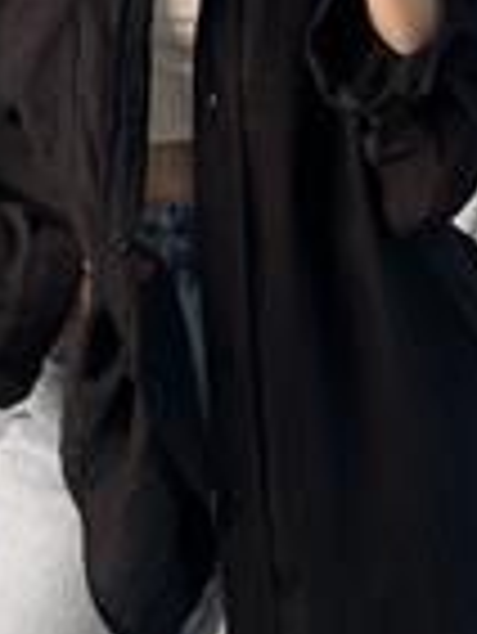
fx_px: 1578
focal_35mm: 86
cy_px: -189
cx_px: 234
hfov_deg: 17.2
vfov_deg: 20.7
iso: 40
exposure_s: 1/234
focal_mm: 5.7
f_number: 1.5
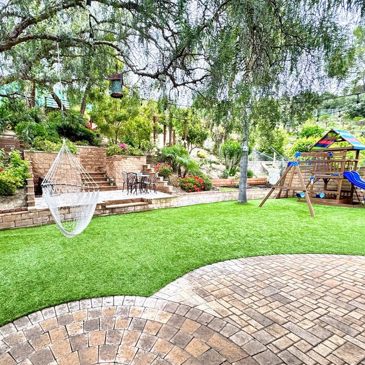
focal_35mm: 19
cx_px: 147
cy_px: 205
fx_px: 227
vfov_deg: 77.3
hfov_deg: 76.8
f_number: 2.2
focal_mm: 2.22
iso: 50
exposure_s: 1/99
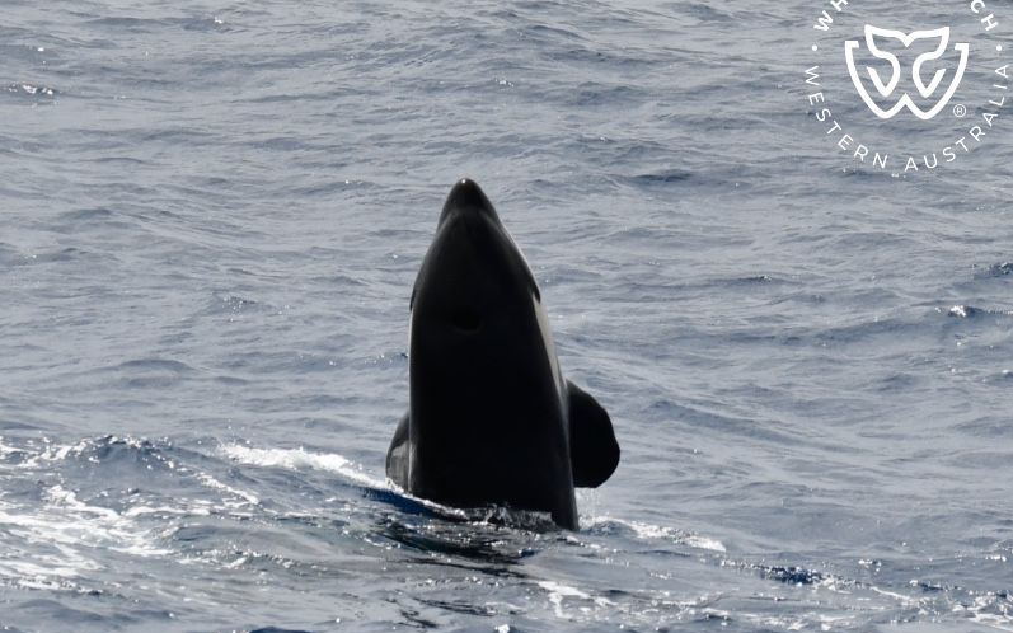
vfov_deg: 4.1
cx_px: 507
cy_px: 298
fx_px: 8889
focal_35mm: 322
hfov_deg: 6.5
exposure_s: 1/2000
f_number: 8
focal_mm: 210
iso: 280
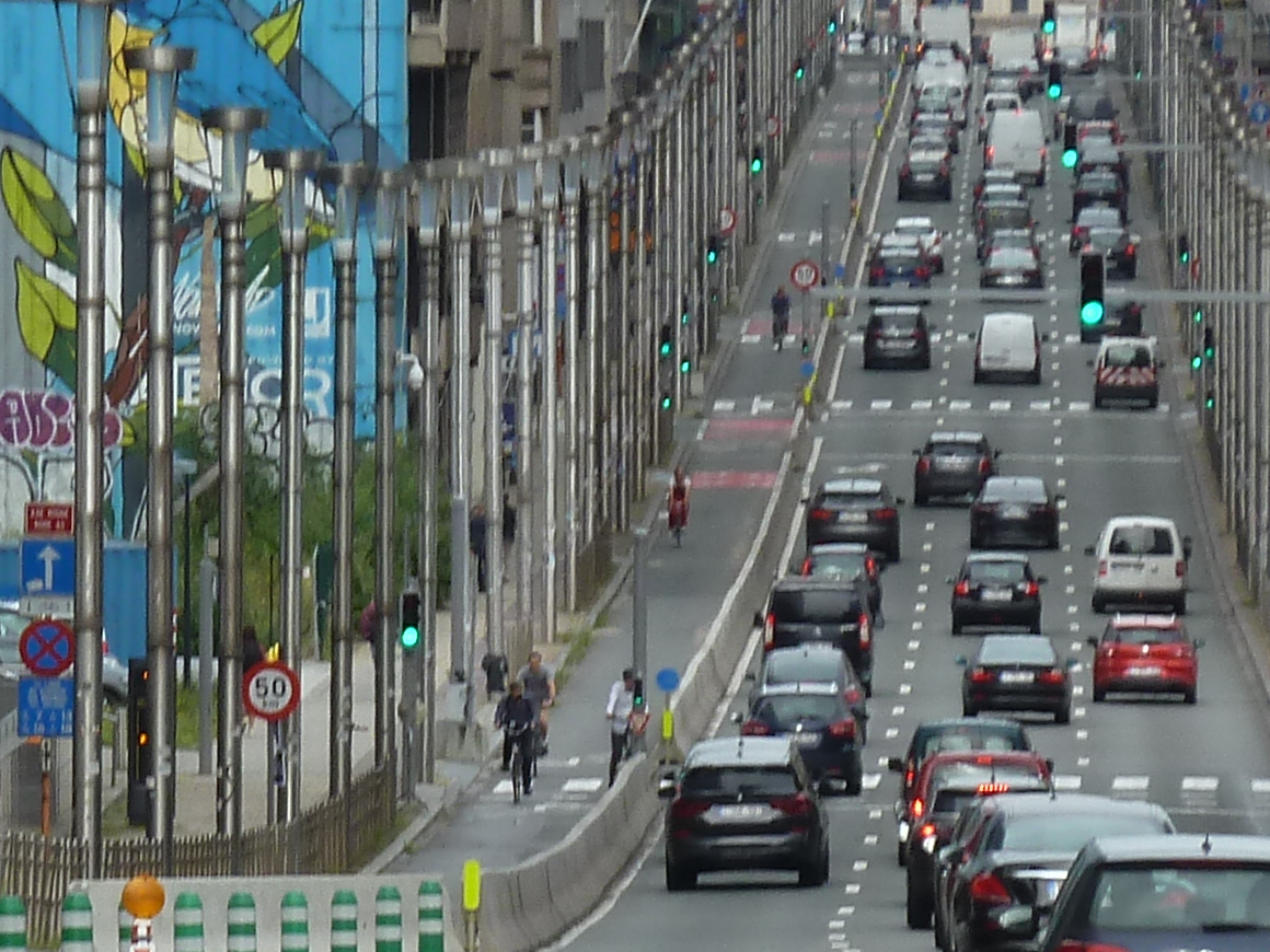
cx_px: 553
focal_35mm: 545
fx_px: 19995
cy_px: 632
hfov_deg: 3.6
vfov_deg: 2.7
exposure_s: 1/200
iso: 80
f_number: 4.5
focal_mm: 25.9
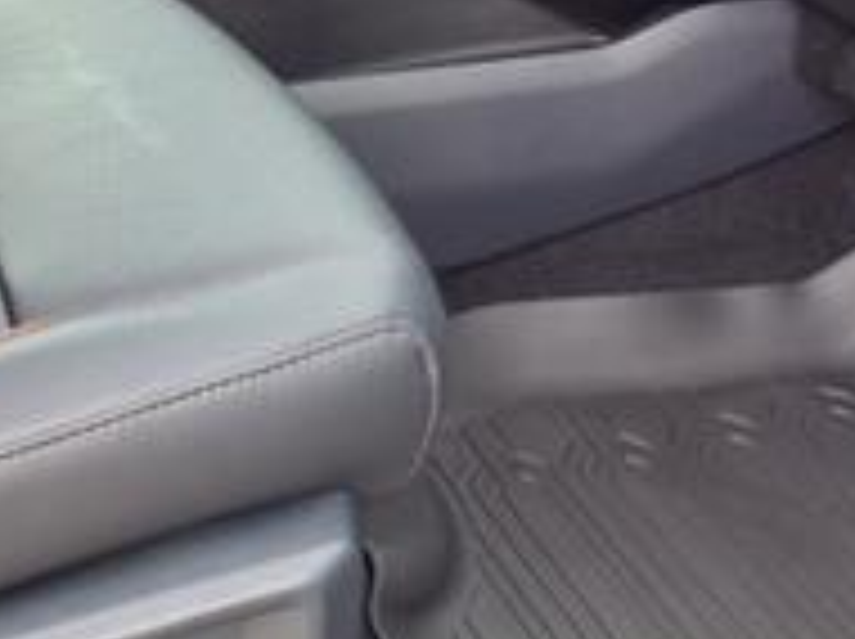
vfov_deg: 16.0
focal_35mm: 91
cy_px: 50
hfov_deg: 21.3
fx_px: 2245
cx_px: 194
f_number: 1.9
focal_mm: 3.58
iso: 40
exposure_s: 1/120
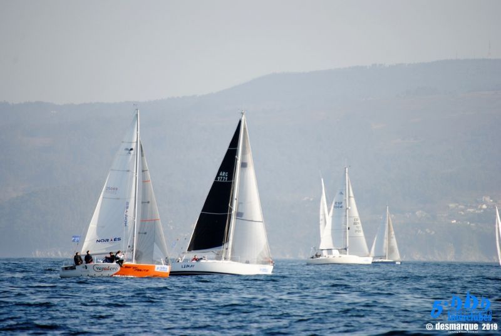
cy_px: 168
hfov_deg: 7.2
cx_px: 250
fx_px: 3974
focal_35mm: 285
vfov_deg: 4.8
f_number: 5.6
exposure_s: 1/500
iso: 200
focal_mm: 190
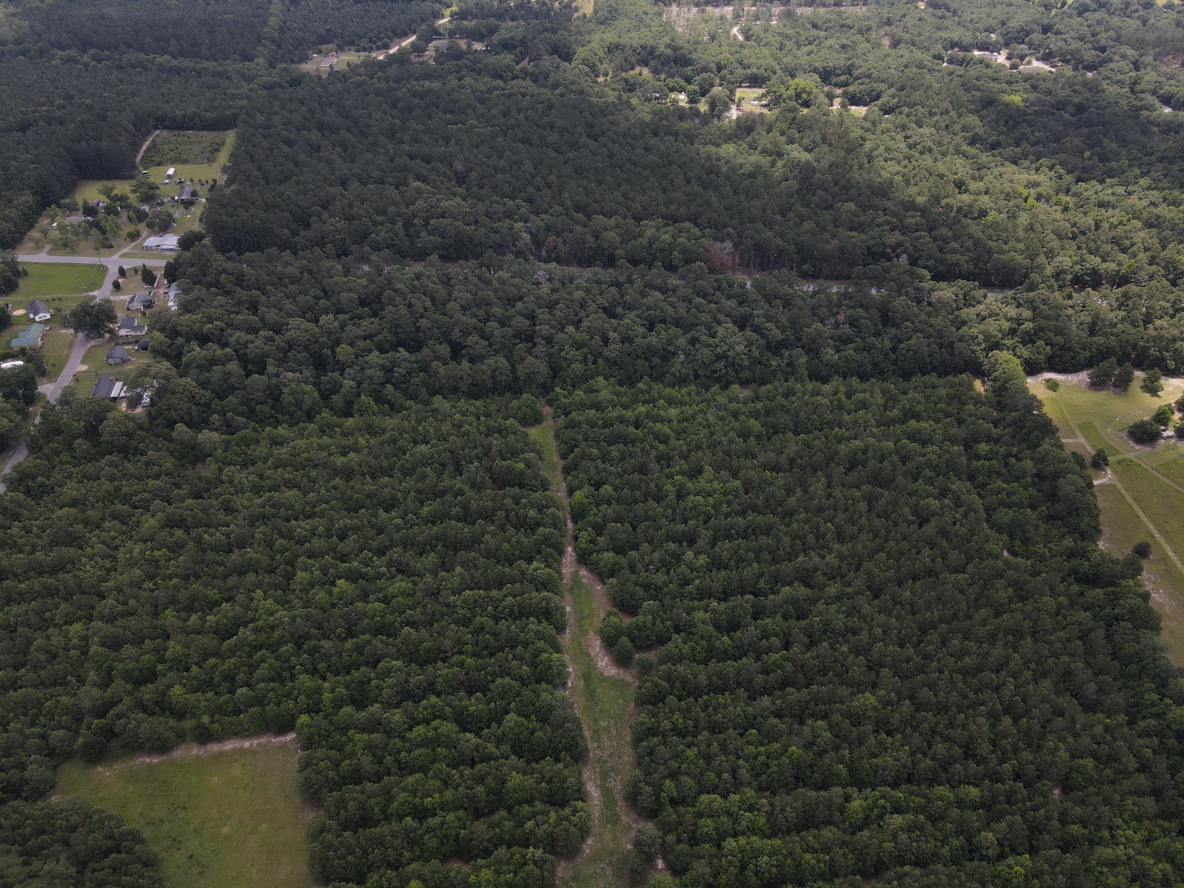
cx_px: 592
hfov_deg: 71.6
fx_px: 821
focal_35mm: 24
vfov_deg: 56.8
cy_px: 444
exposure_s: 1/400
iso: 100
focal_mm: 4.5
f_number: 2.8
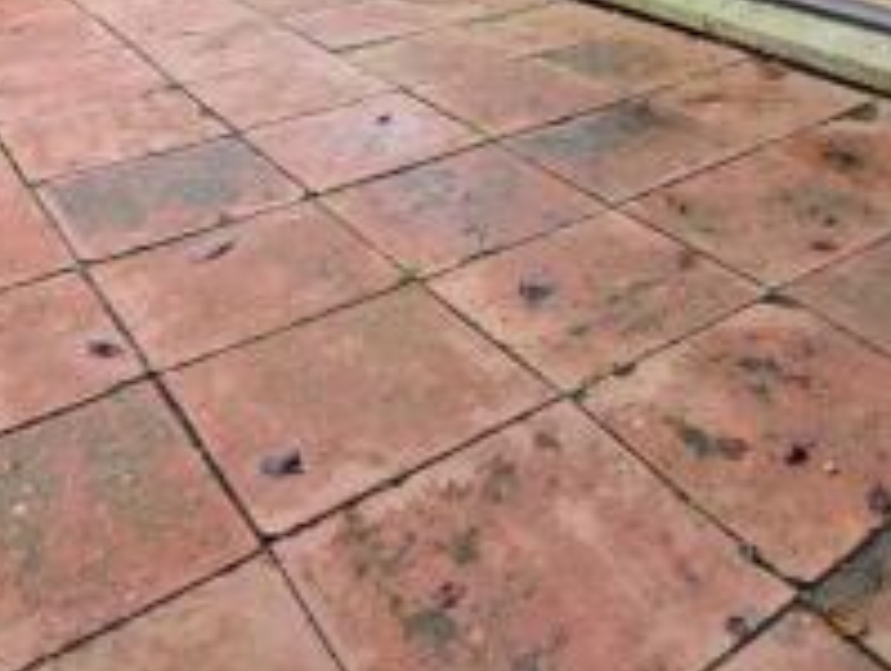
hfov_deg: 47.7
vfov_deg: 28.5
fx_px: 980
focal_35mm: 38
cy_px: -266
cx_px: 629
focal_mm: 2.2
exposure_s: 1/158
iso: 50
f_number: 2.2
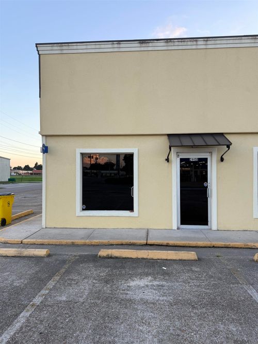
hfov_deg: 56.8
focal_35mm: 24
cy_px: 172
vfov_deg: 71.6
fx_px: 239
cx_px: 129
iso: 80
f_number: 1.78
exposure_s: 1/393
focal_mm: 6.76
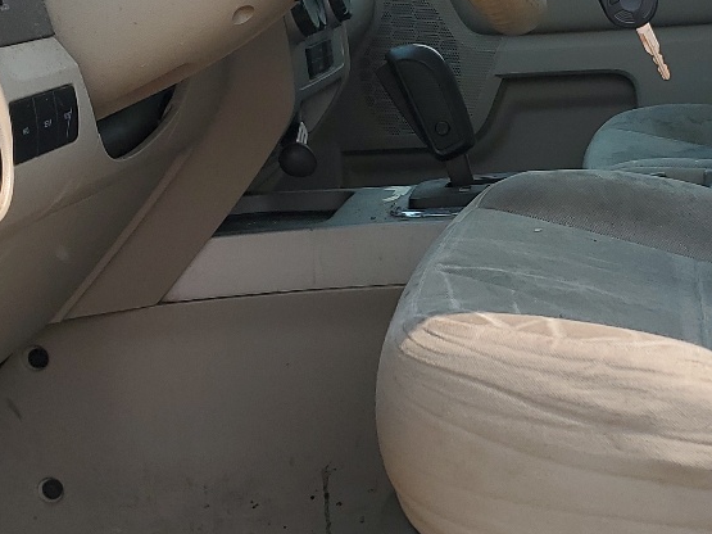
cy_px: 195
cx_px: 549
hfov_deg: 25.6
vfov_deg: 19.6
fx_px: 1542
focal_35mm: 75
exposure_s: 1/2000
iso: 50
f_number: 1.5
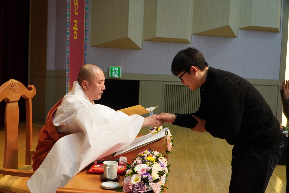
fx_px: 313
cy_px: 96
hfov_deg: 49.6
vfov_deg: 34.2
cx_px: 144
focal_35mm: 39
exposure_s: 1/40
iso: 1000
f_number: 4
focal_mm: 26
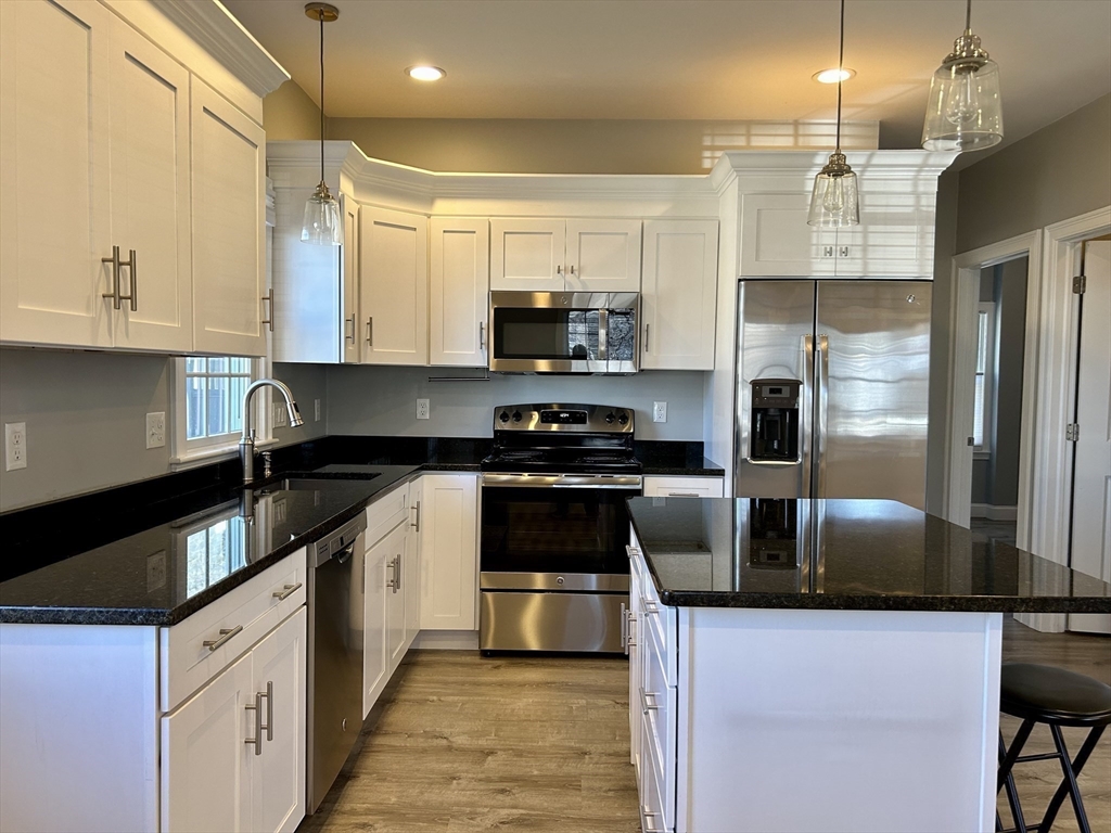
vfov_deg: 53.1
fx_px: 834
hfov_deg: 67.3
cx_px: 556
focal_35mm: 26
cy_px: 416
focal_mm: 5.7
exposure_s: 1/120
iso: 125
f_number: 1.5
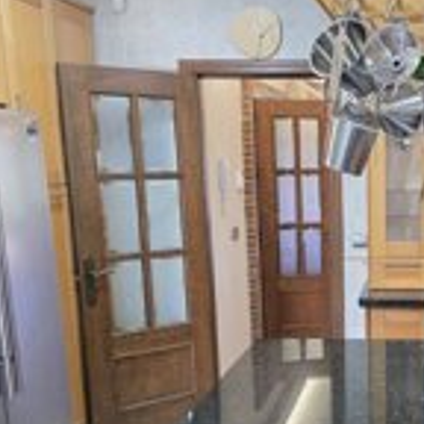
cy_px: 318
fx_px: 707
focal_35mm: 51
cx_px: 398
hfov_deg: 31.5
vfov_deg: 32.8
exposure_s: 1/100
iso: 320
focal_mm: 6.3
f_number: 1.7
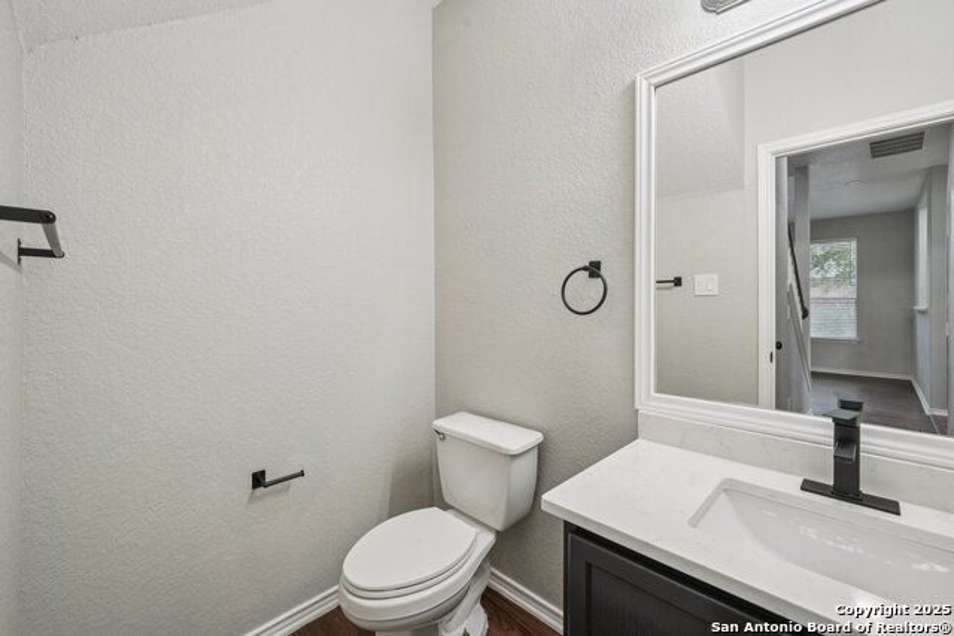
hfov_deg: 104.2
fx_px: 371
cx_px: 477
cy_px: 318
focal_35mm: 14
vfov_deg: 81.2
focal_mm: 14
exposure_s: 1/40
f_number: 8
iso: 800
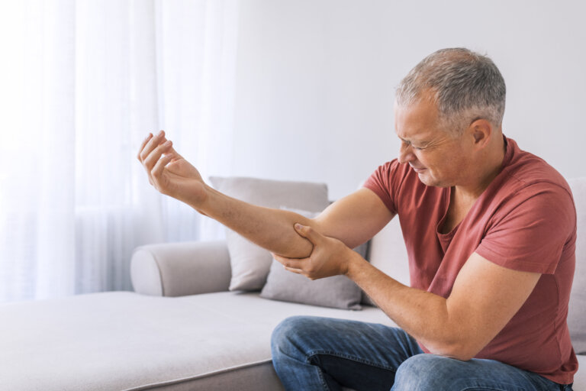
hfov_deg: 54.4
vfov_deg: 37.9
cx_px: 293
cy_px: 196
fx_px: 570
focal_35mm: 35
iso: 400
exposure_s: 1/125
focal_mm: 35
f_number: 2.8
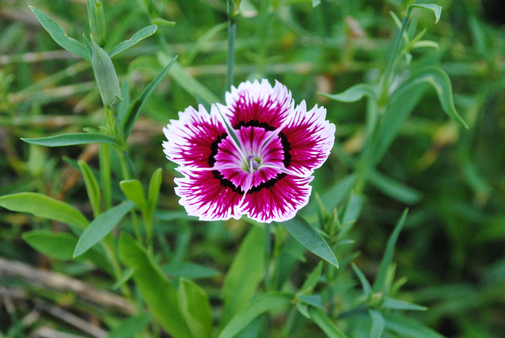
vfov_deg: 20.4
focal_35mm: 67
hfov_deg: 30.0
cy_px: 167
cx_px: 251
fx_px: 941
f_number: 10
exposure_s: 1/320
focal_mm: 44
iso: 1600
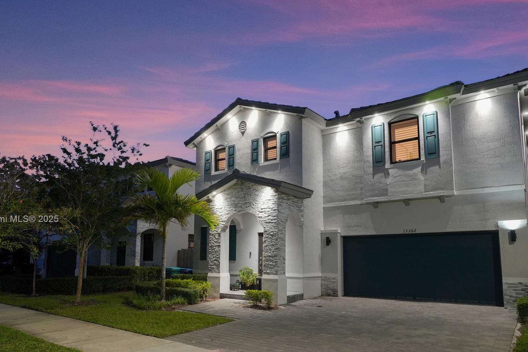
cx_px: 265
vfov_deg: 49.1
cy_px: 220
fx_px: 381
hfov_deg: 69.4
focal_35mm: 26
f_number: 6.3
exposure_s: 1/10
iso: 1250
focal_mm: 20
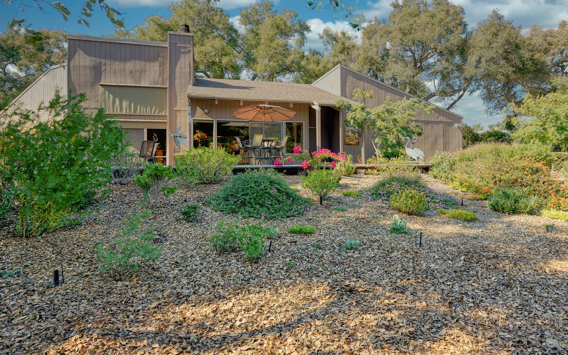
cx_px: 311
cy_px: 158
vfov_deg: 53.7
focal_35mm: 23
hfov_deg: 78.0
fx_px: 350
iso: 400
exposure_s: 1/640
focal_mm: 19.5
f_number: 7.1
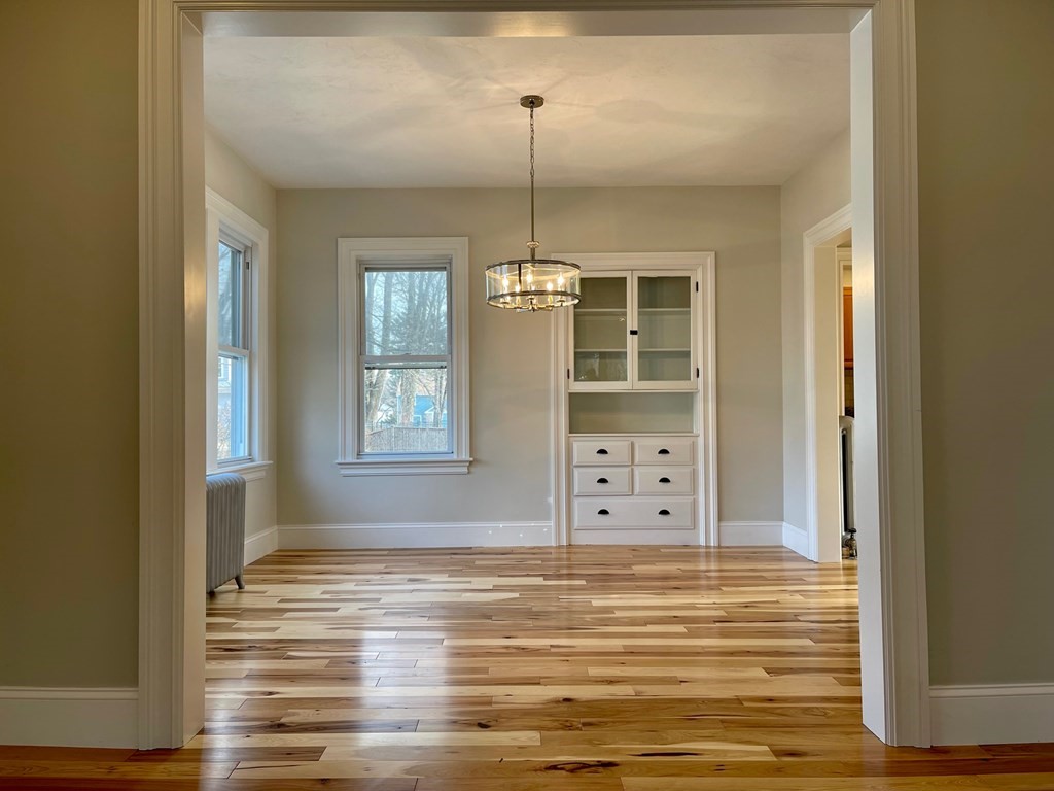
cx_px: 527
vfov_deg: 53.1
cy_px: 396
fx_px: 792
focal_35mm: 26
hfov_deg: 67.3
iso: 50
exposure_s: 1/120
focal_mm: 5.1
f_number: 1.6
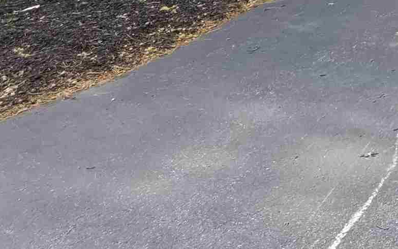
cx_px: 693
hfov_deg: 16.3
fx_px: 1193
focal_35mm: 110
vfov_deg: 10.7
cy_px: -269
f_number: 1.7
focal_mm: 4.25
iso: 50
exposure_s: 1/230
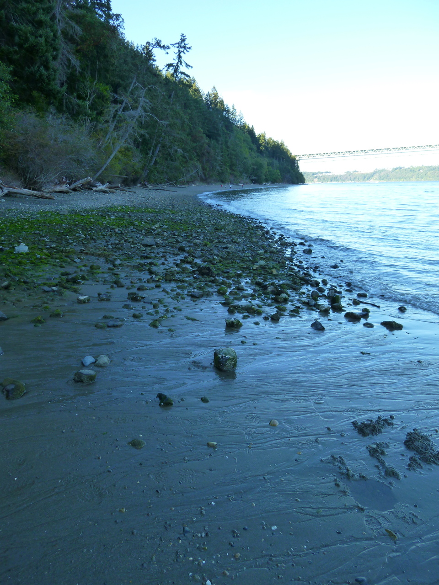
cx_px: 220
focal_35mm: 25
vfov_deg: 69.4
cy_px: 292
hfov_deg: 54.9
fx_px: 423
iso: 125
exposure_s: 1/125
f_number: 3.3
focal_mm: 4.5
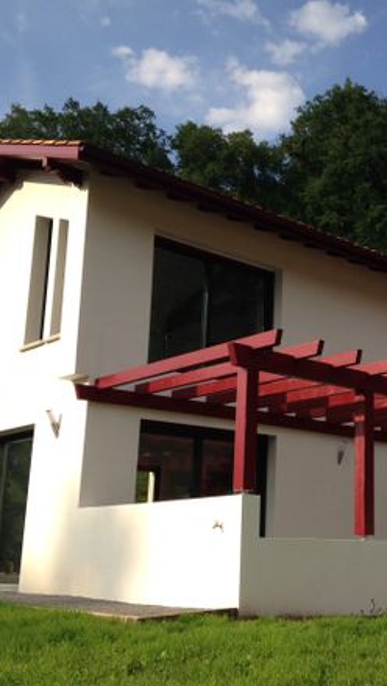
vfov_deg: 42.1
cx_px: 331
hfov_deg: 23.9
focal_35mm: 49
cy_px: 349
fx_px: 893
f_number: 2.4
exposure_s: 1/1205
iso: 50
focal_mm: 4.12
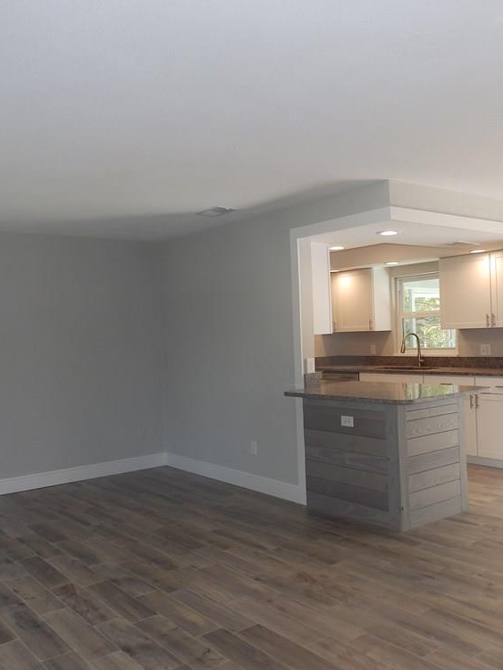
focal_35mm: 30
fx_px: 581
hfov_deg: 46.8
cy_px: 335
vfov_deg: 60.0
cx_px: 268
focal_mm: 4
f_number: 3.4
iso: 80
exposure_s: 1/30
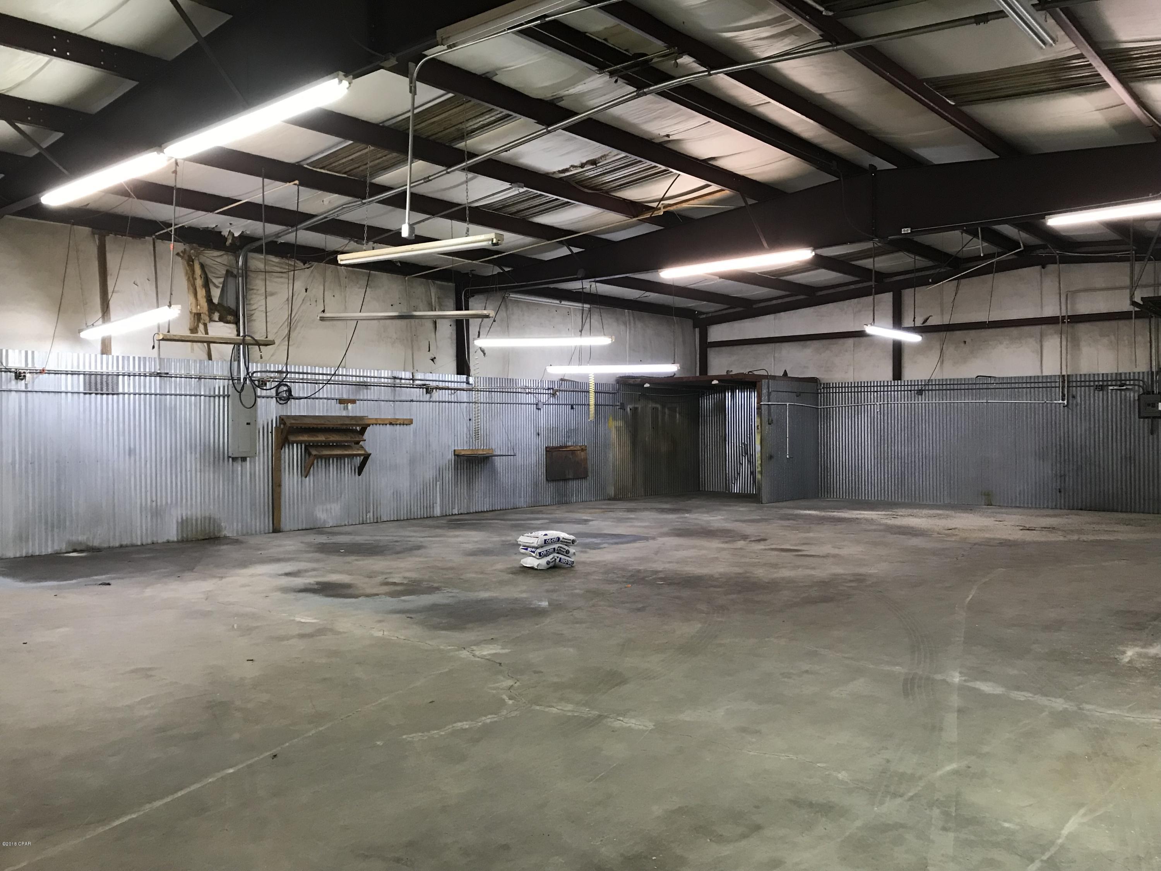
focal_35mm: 28
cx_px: 580
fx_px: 939
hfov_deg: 63.4
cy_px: 436
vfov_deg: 49.7
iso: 50
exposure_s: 1/15
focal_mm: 3.99
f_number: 1.8
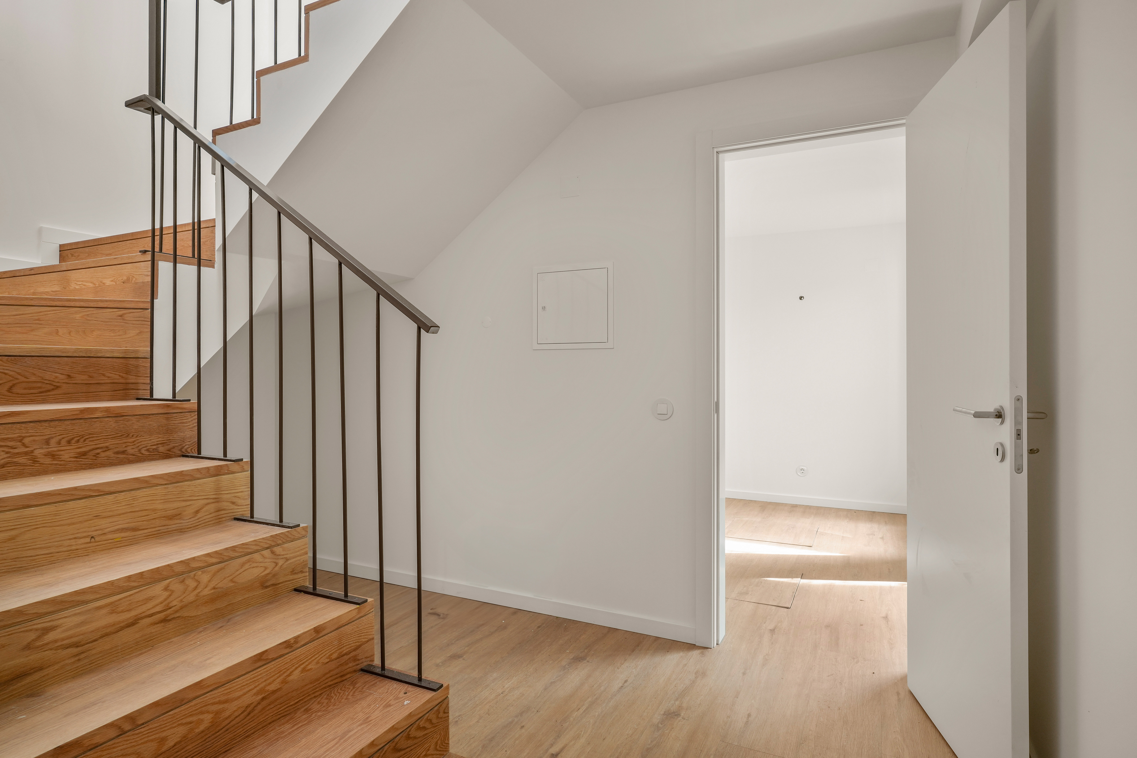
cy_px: 379
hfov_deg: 84.0
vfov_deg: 61.9
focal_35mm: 20
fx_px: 632
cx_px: 568
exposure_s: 1
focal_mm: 20
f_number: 11
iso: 200
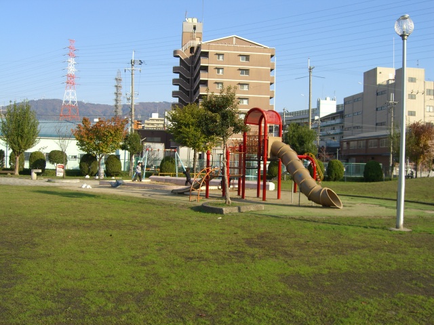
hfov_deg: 49.0
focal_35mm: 38
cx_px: 217
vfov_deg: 37.7
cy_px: 162
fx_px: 476
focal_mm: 7.9
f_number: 4
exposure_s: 1/400
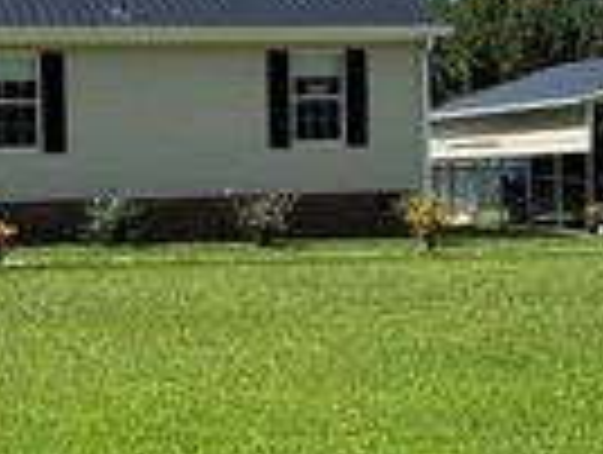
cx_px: 166
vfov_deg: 15.3
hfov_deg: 20.1
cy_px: 240
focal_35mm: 97
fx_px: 1693
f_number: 1.6
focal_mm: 4.2
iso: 32
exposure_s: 1/4000
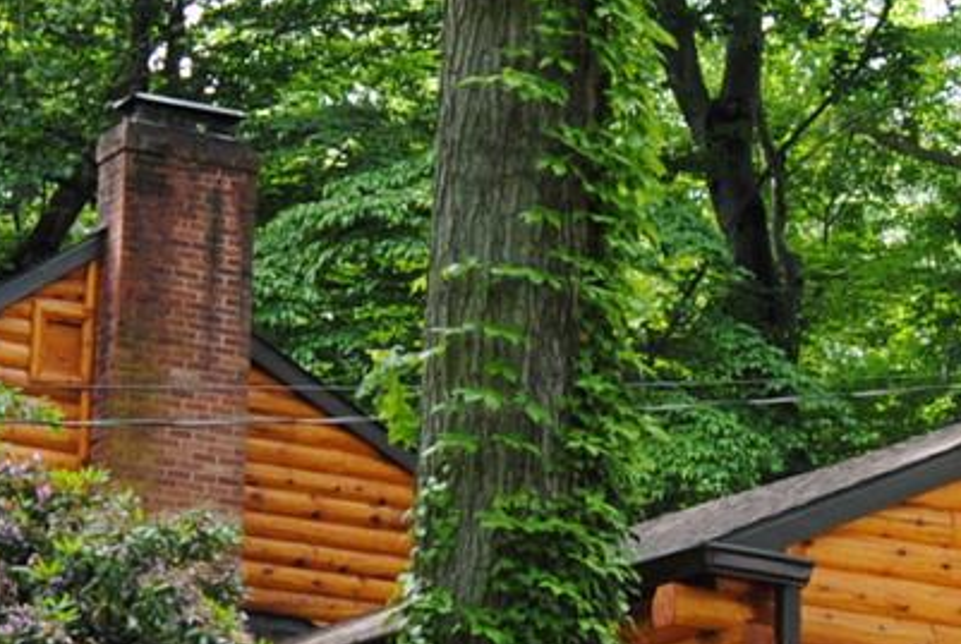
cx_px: 465
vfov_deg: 10.0
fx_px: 3691
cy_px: 469
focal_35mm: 138
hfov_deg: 14.8
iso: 200
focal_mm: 18
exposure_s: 1/100
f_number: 5
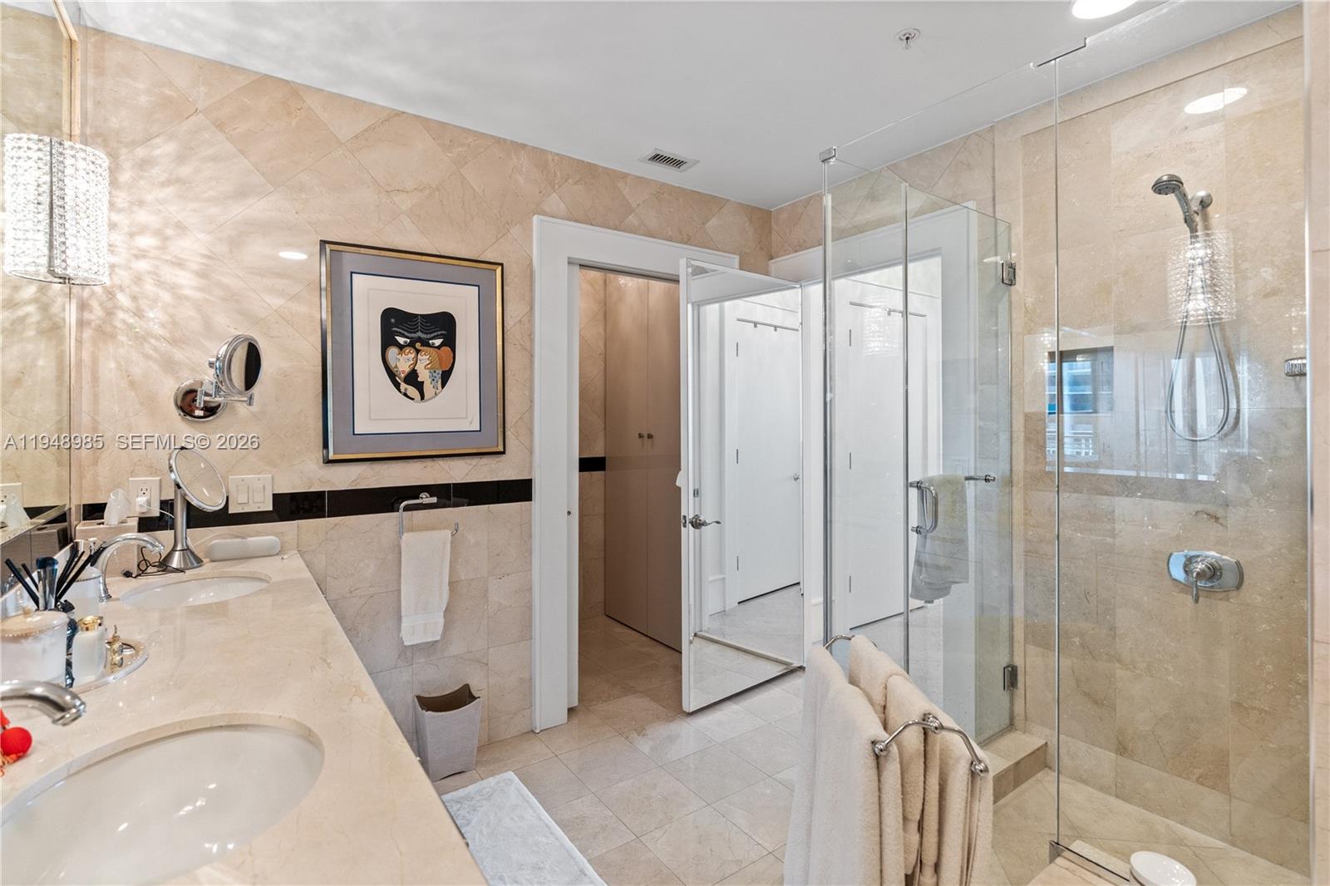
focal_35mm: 16
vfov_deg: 73.7
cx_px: 665
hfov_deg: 96.7
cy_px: 443
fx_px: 591
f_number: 4.5
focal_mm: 16
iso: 400
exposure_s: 1/20
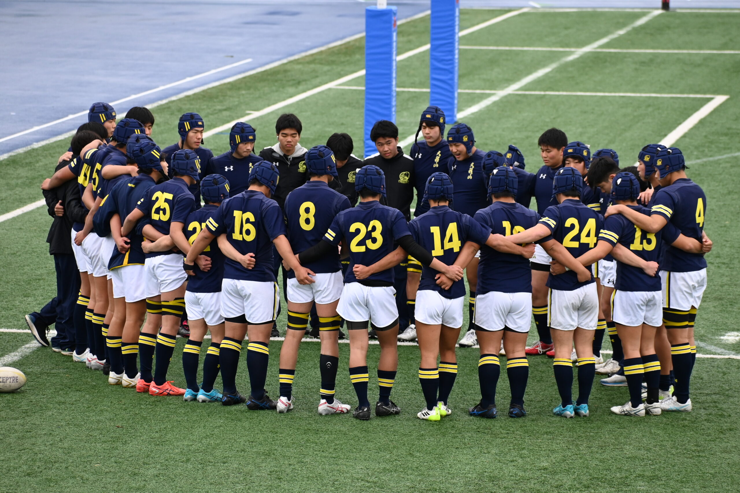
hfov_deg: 8.9
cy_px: 246
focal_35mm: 232
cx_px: 370
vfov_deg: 5.9
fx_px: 4769
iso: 400
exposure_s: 1/640
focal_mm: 155
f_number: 5
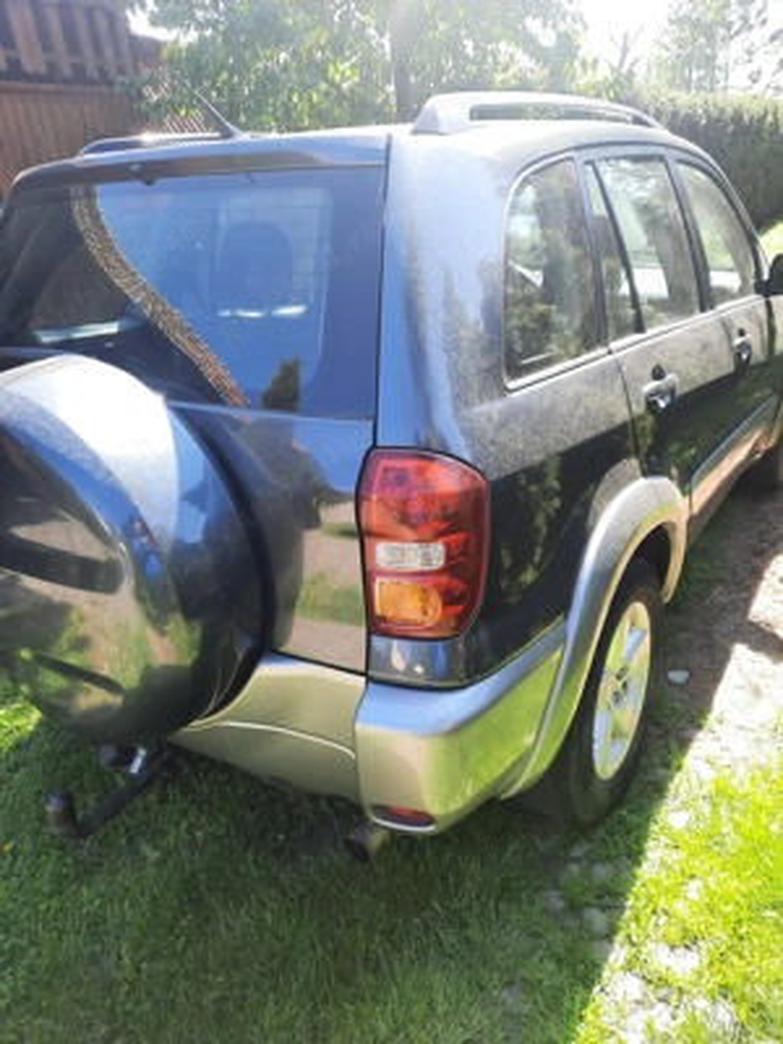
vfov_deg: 69.4
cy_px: 522
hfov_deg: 54.9
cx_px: 392
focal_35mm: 25
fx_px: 754
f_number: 2
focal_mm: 4.6
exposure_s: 1/100
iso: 32
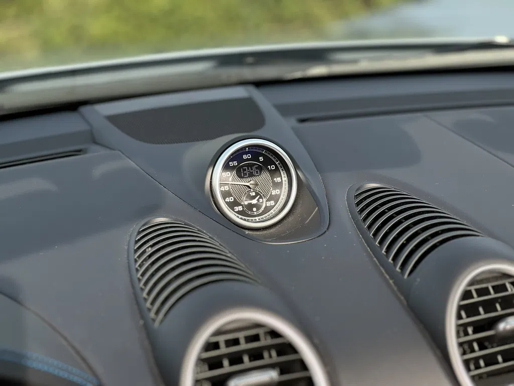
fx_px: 1143
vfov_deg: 19.1
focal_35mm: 77
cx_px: 257
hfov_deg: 25.3
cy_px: 193
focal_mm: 9
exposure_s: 1/129
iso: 32
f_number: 2.8
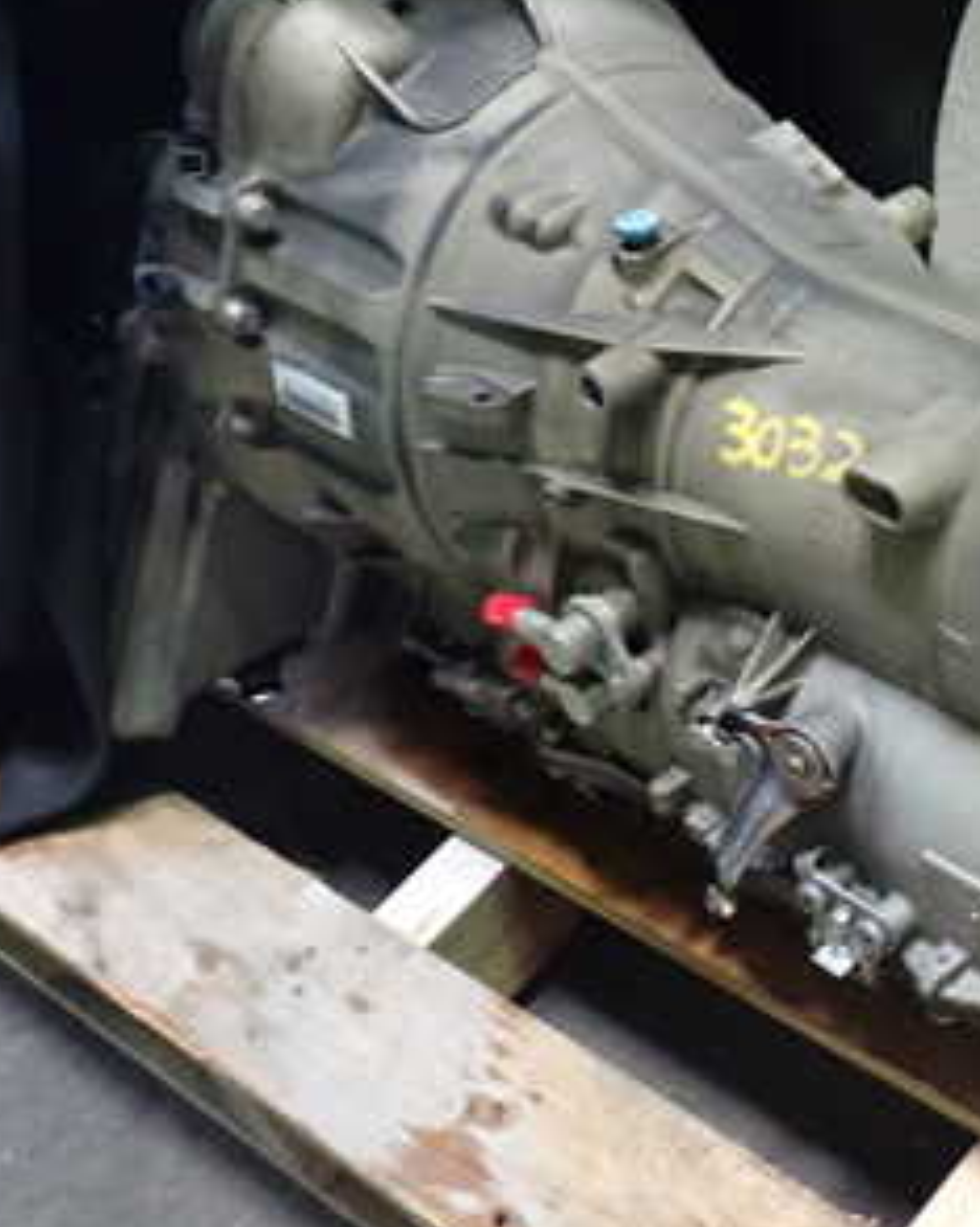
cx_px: 854
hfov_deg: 24.7
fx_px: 2178
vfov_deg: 31.4
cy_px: 716
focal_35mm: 60
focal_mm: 5.4
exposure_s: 1/30
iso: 320
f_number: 2.3
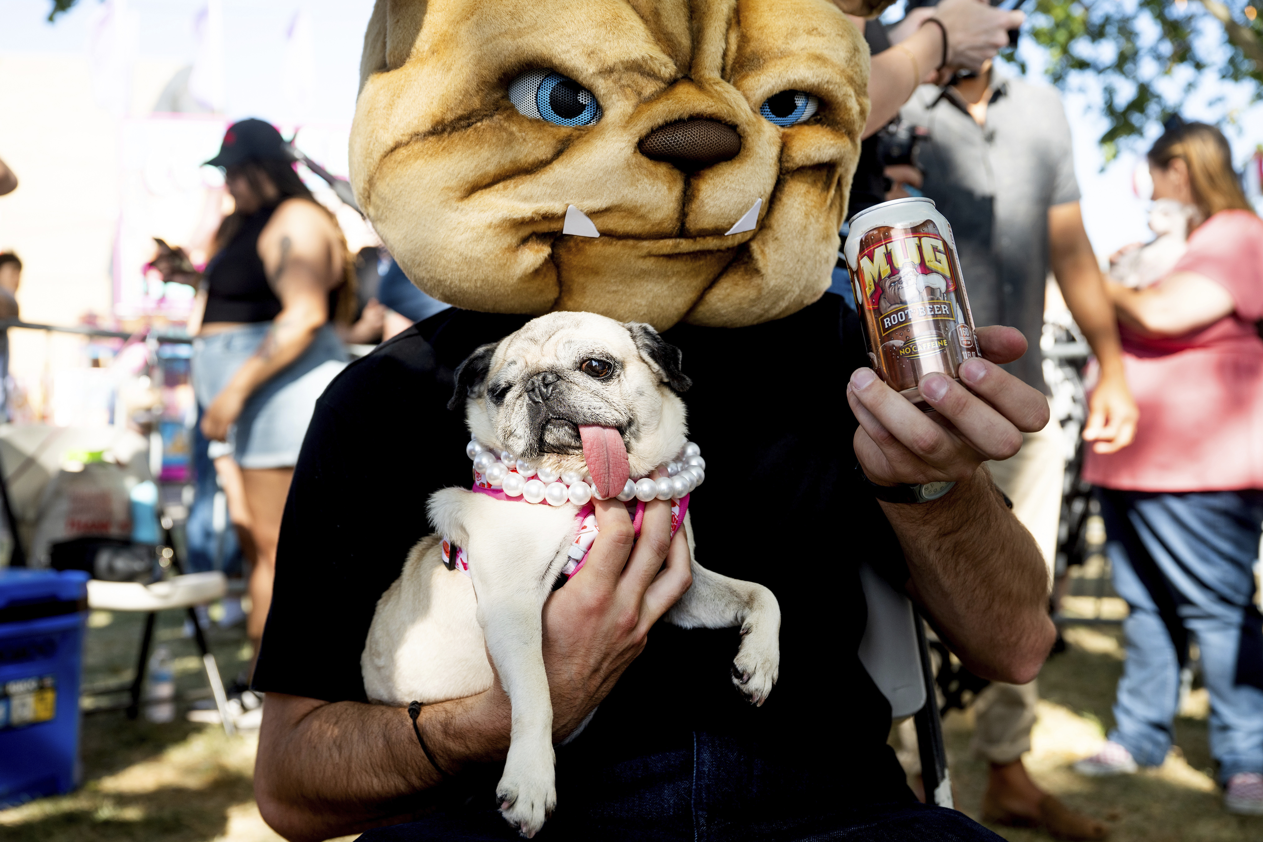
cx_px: 632
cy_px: 421
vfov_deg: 33.4
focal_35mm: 40
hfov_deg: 48.5
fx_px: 1403
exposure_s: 1/350
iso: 200
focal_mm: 40
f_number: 4.8
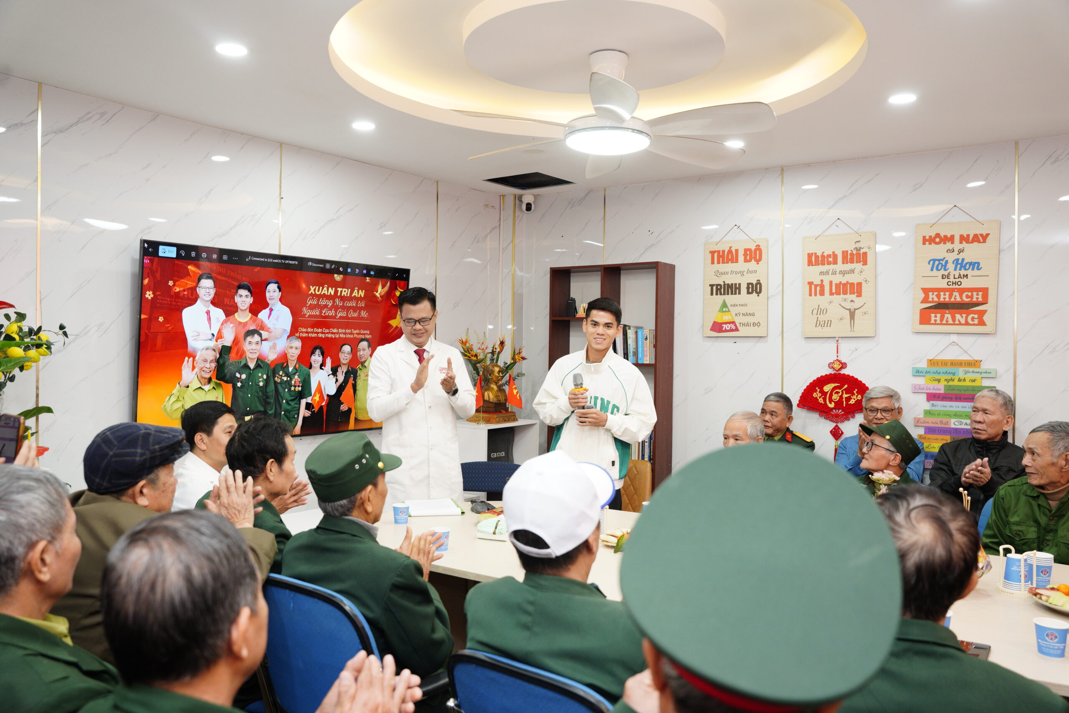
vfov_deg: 46.9
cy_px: 356
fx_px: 823
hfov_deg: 66.0
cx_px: 534
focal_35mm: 28
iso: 1000
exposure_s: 1/125
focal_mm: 27.7
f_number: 4
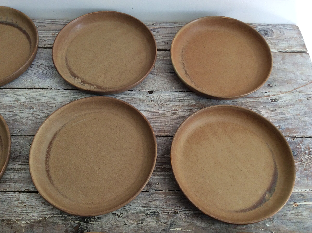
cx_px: 156
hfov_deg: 56.9
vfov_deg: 44.1
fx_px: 288
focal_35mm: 32
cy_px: 116
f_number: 2.4
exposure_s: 1/25
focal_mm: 3.3
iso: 64
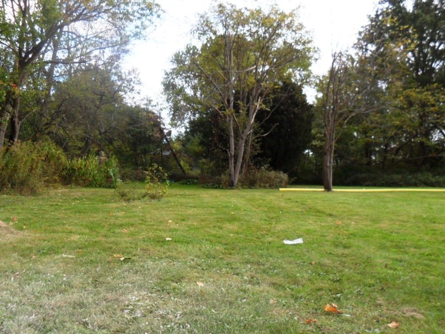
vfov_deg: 36.0
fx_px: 514
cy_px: 164
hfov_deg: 46.8
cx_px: 220
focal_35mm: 40
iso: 80
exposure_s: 1/350
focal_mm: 6.3
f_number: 3
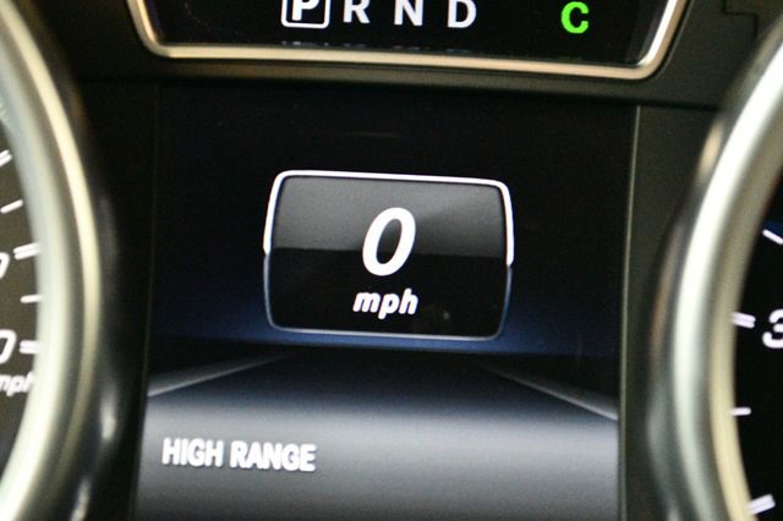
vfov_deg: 18.9
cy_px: 260
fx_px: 1565
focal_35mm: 72
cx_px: 392
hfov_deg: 28.1
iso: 12800
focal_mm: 48
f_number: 5.3
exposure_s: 1/20
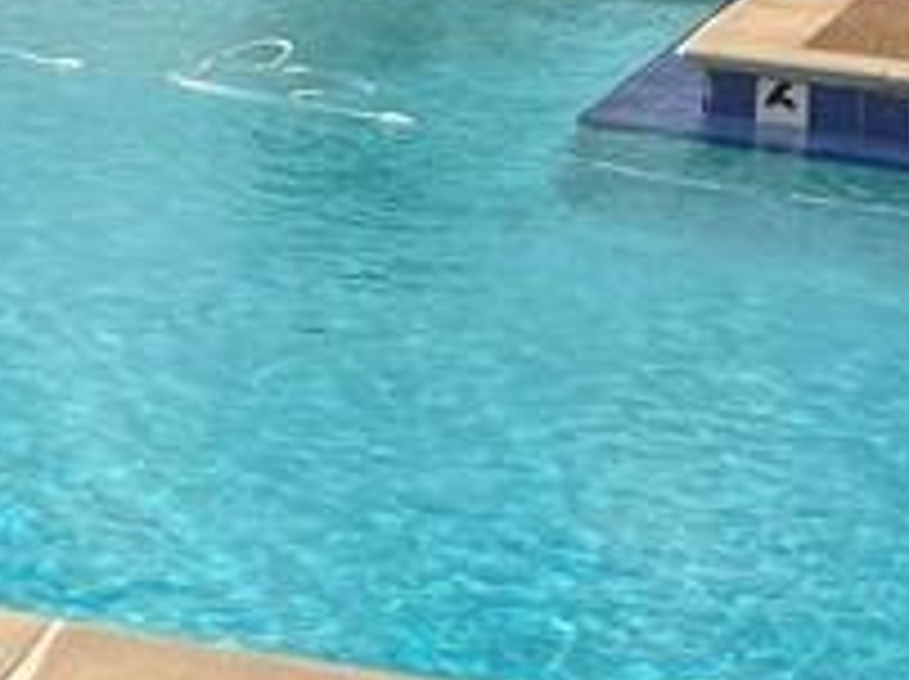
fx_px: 3462
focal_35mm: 132
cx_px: -720
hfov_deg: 13.4
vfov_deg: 11.0
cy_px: -140
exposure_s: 1/9434
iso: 50
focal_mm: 5.7
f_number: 1.5
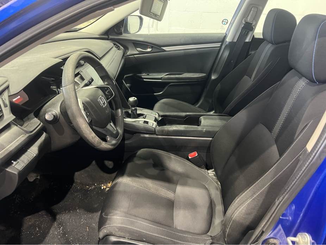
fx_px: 245
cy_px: 122
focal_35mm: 26
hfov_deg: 67.3
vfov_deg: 53.1
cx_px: 163
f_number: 1.5
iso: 500
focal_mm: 5.7
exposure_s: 1/40
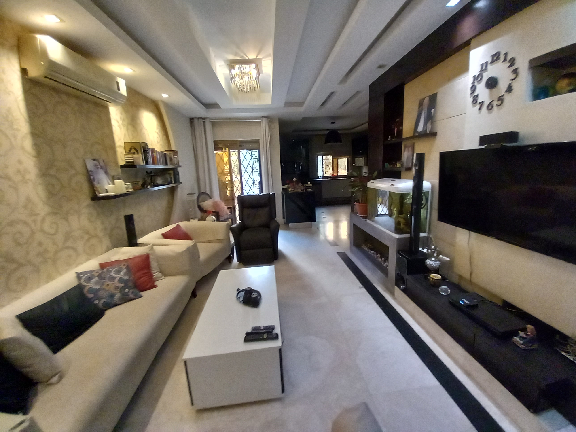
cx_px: 288
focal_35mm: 13
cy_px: 216
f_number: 2.2
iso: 320
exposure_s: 1/20
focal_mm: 1.13
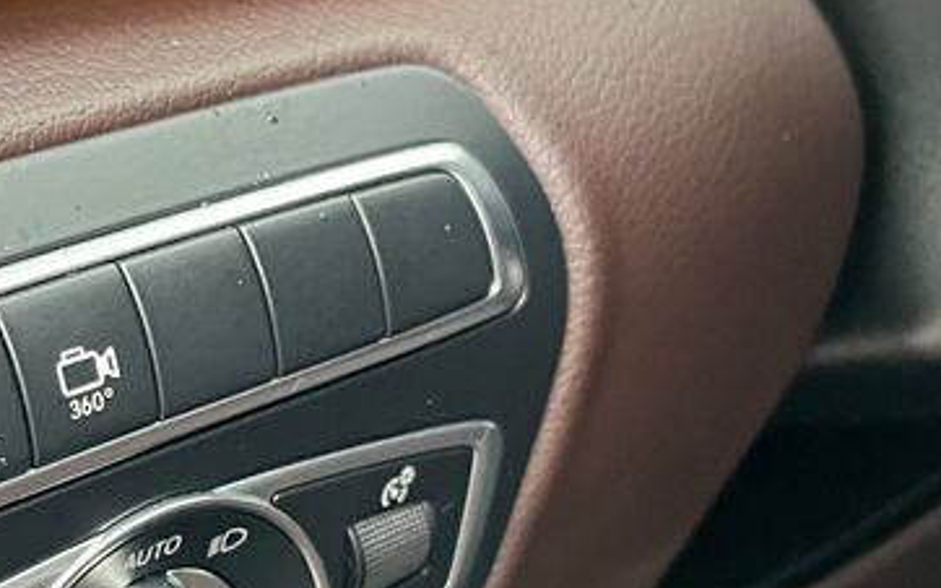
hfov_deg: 25.7
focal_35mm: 78
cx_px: 112
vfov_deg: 16.6
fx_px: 2000
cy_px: 432
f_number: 1.6
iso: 500
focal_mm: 5.1
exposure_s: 1/48
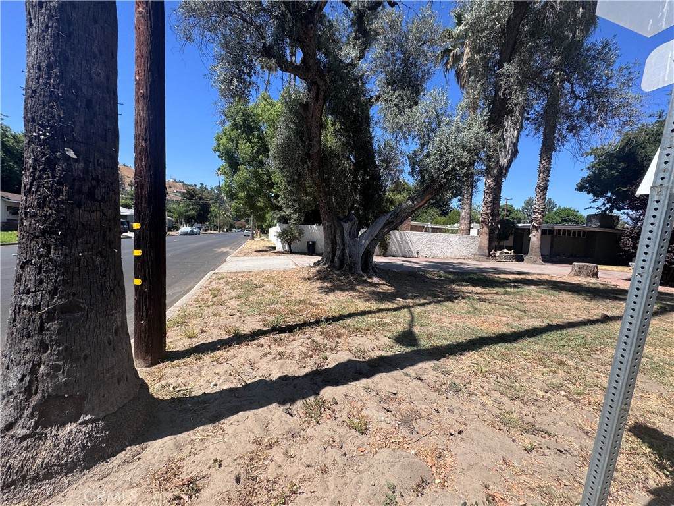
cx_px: 337
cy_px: 253
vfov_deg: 85.7
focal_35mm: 14
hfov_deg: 102.1
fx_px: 273
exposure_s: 1/1198
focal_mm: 2.22
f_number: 2.2
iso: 50
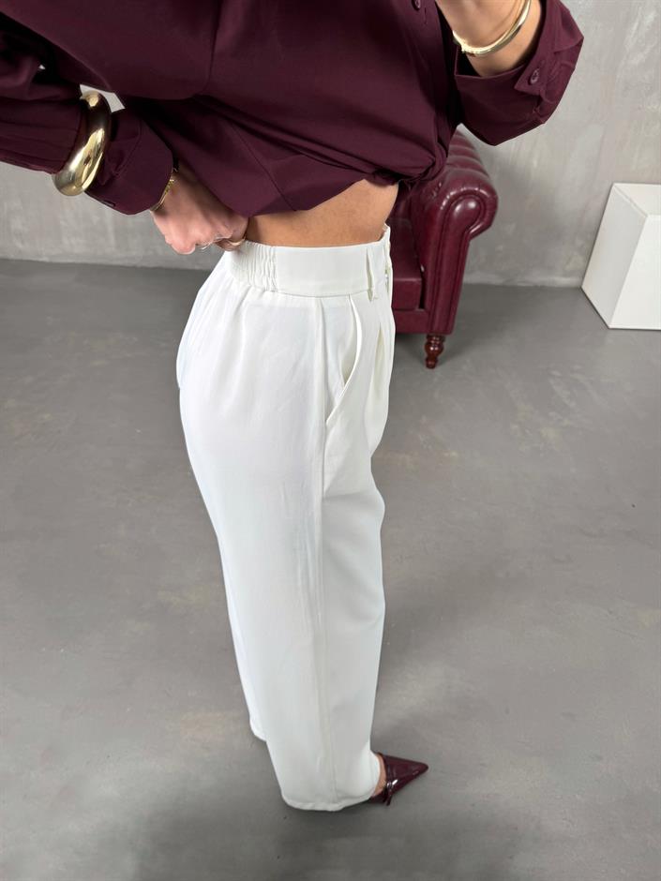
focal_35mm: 24
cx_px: 330
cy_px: 440
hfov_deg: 56.8
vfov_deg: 71.6
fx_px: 611
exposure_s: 1/121
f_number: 1.78
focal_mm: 6.76
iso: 100
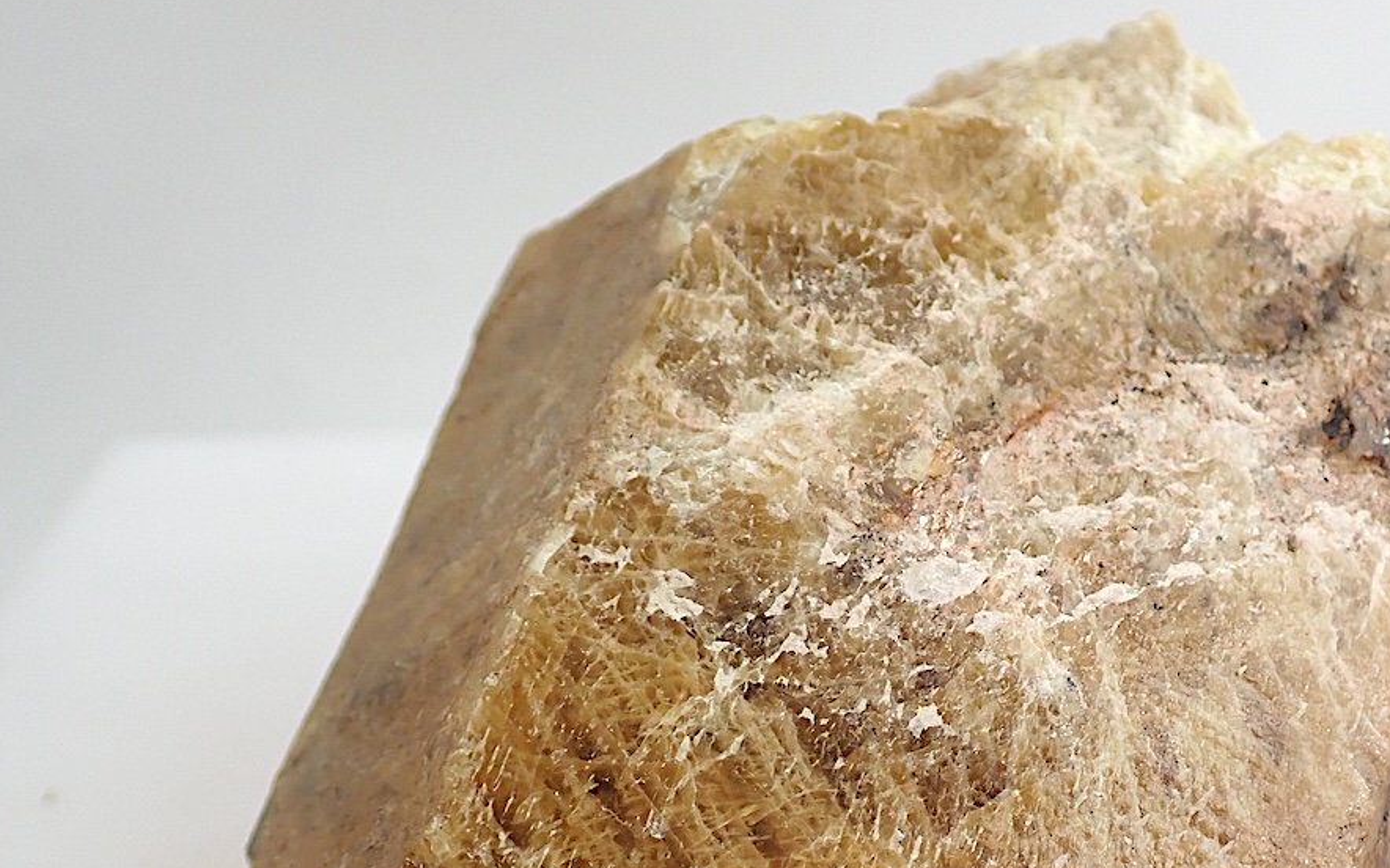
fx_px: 2159
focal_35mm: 57
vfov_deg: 22.4
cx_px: 844
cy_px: 690
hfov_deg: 35.5
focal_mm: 6.83
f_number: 2.7
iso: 200
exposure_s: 1/60
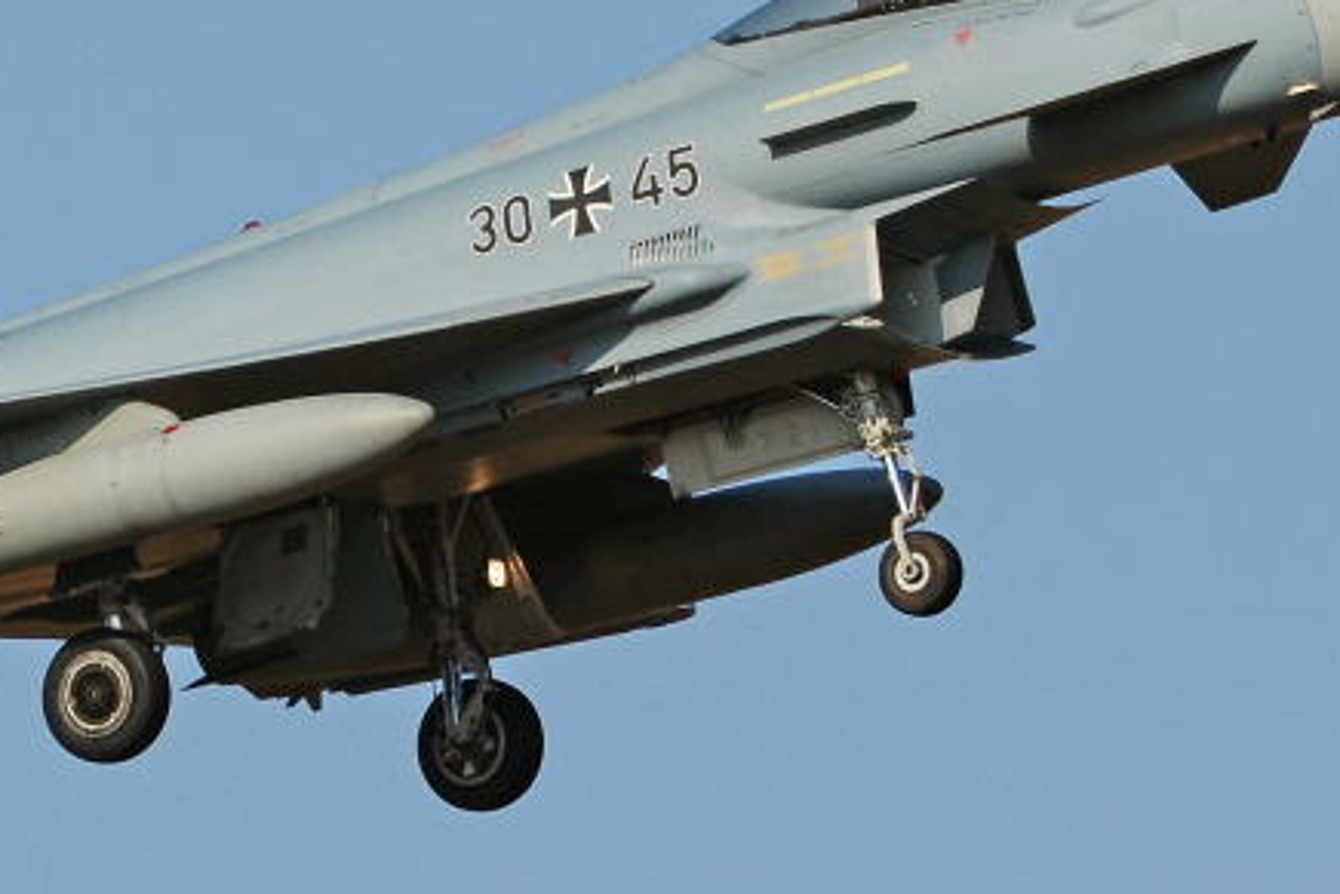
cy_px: 303
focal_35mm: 704
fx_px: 26212
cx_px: 372
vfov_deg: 2.0
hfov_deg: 2.9
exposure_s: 1/1250
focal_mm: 200
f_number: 7.1
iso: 200
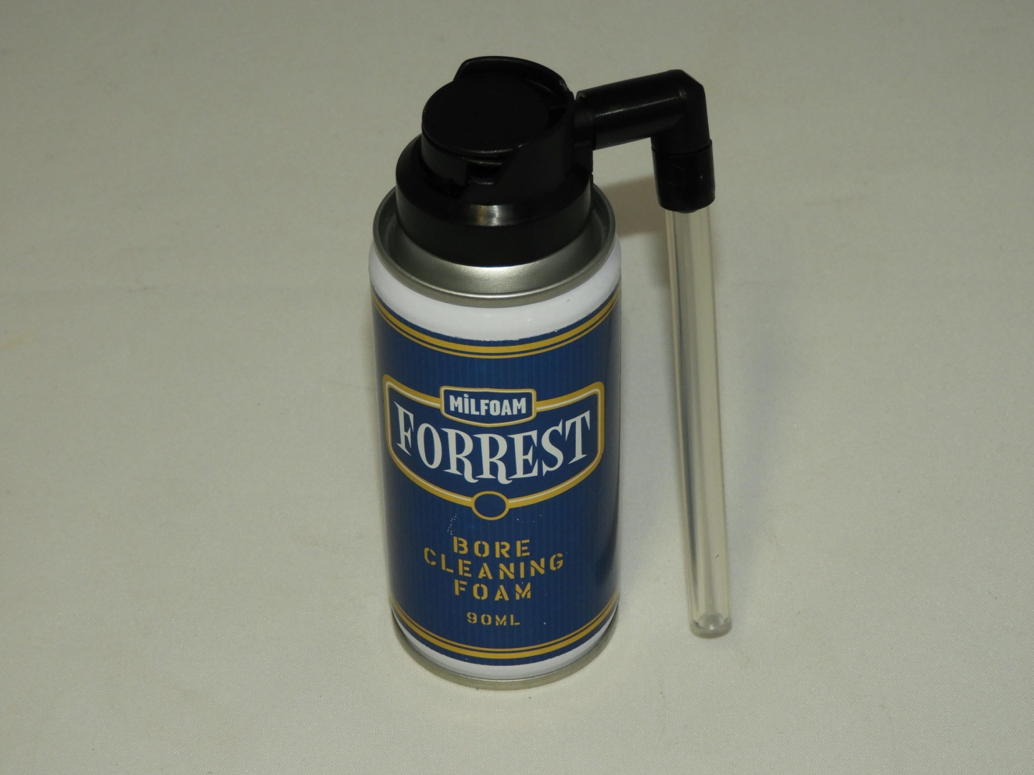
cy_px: 388
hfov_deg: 18.7
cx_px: 517
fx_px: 3136
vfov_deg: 14.1
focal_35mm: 105
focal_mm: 18.8
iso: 200
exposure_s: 1/60
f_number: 4.8
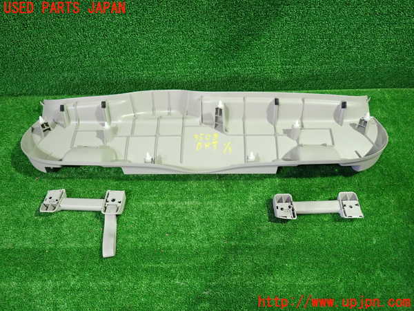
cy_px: 156
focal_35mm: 25
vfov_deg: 54.9
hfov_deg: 69.4
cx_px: 207
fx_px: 299
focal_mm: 4.5
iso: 500
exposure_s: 1/30
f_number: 2
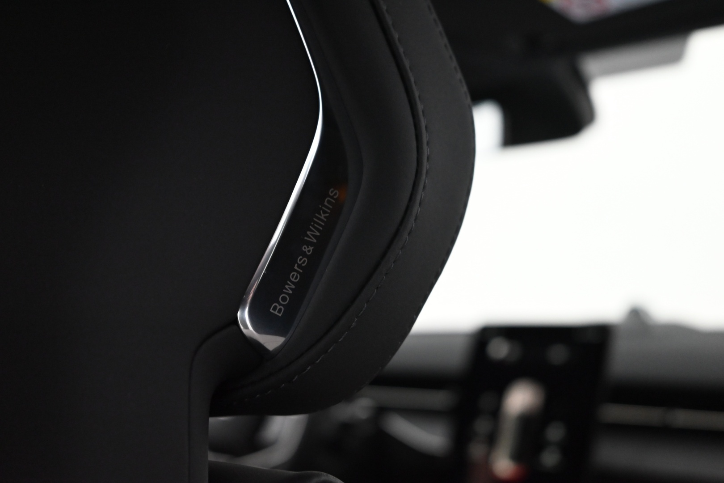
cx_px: 362
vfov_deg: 31.2
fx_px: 865
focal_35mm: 43
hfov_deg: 45.4
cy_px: 242
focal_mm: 43
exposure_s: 1/60
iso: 5000
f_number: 5.6
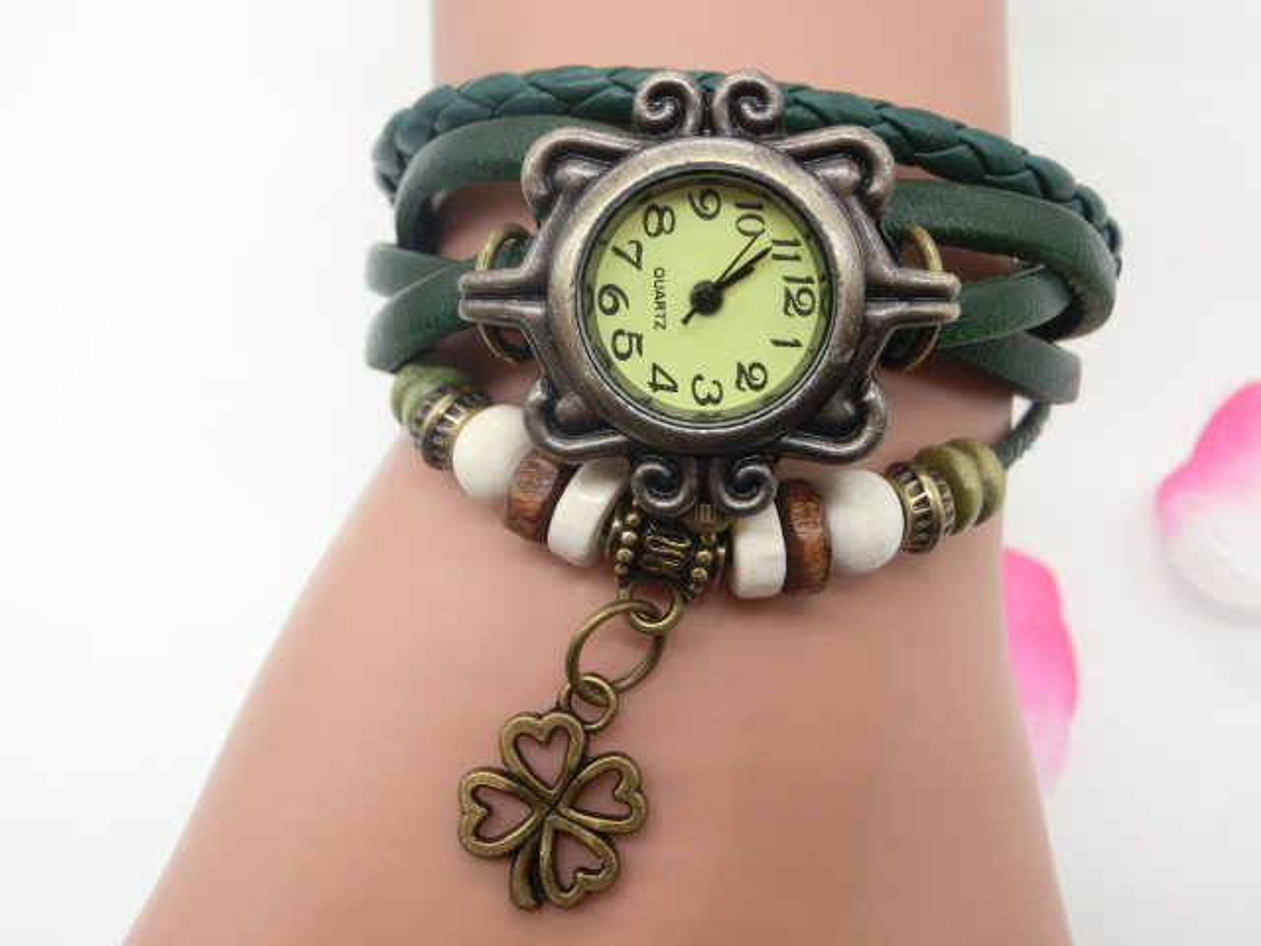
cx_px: 630
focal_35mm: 38
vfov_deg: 37.7
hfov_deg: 49.0
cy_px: 473
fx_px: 1384
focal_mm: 6.67
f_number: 3.9
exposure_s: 1/125
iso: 80
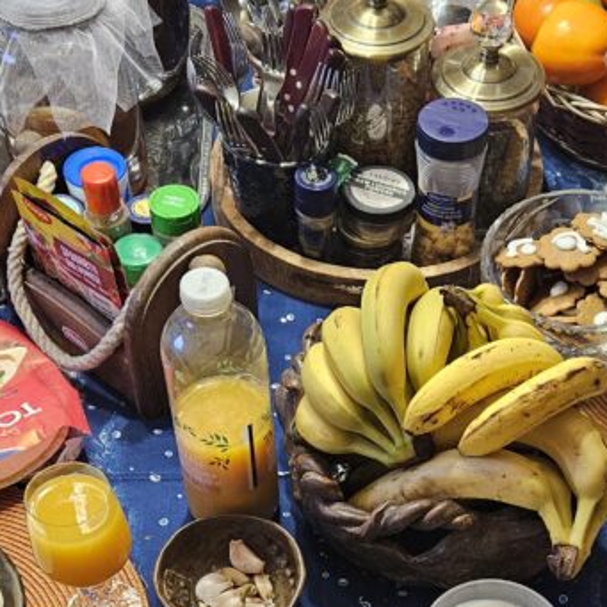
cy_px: 625
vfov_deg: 26.5
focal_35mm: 61
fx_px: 1210
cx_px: 360
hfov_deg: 28.1
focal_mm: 5.4
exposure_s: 1/100
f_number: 1.8
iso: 640
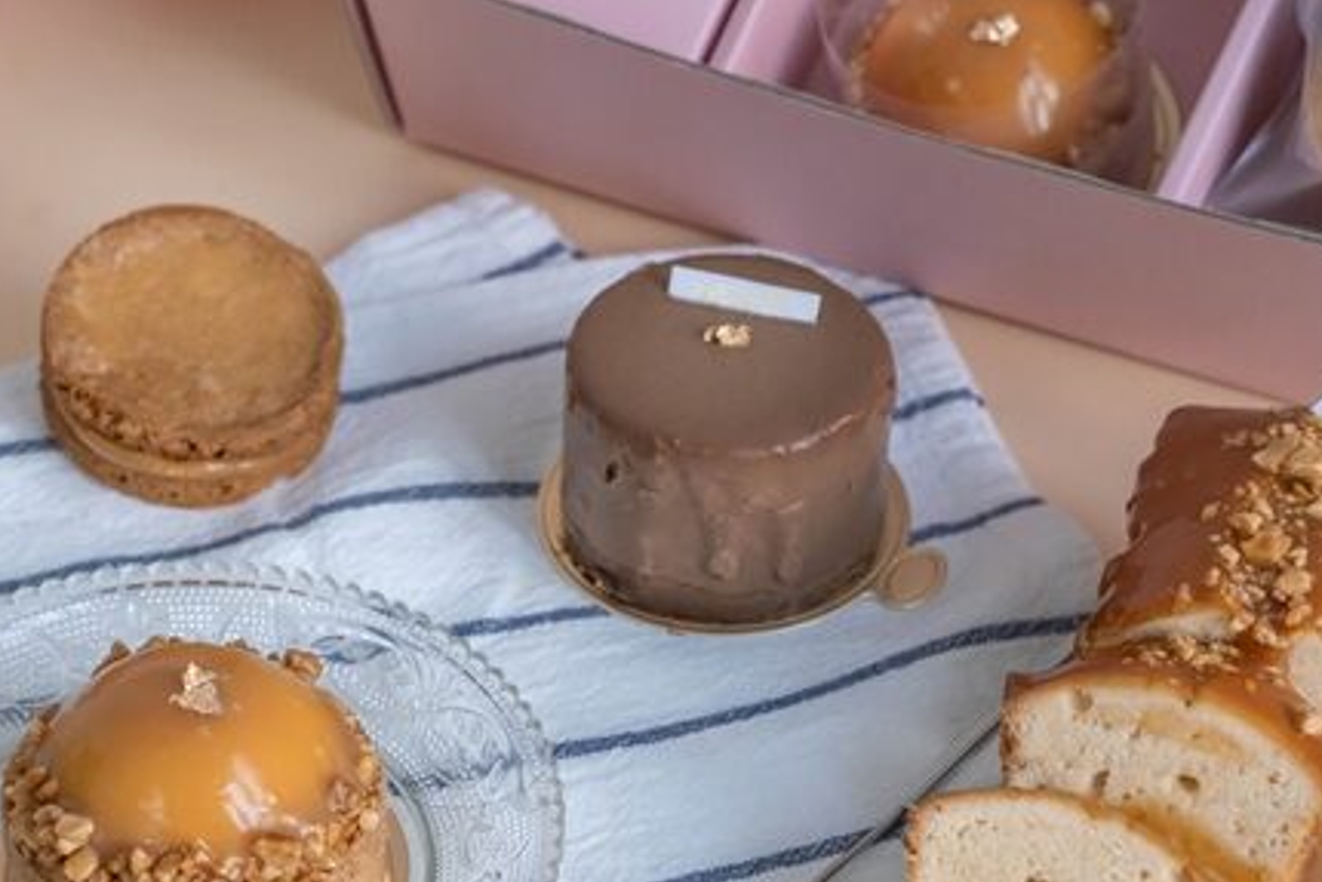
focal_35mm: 114
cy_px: 518
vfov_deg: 12.0
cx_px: 501
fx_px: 4188
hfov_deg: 17.9
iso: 3200
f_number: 7.1
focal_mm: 70
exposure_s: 1/100
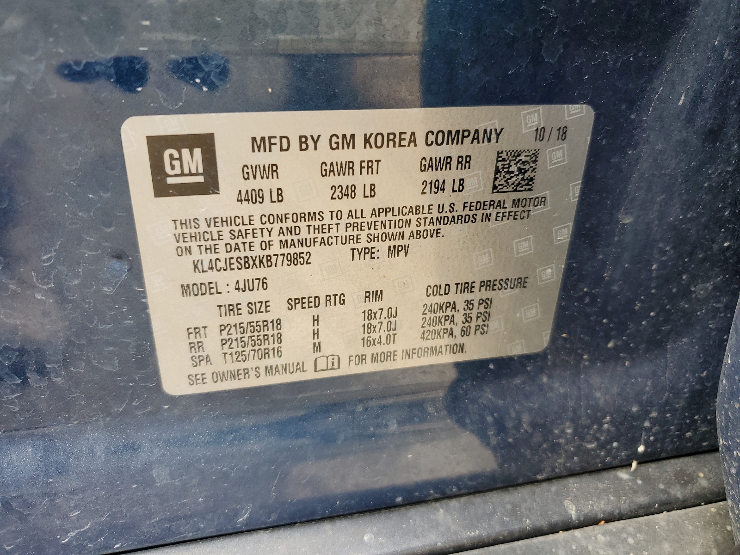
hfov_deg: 67.3
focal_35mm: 26
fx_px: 556
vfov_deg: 53.1
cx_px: 370
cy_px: 278
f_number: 1.5
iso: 52
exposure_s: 1/120
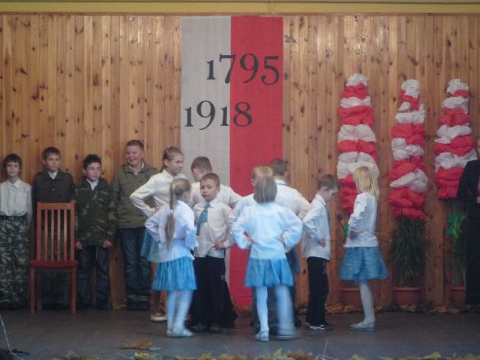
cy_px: 180
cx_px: 240
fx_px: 1484
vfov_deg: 13.8
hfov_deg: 18.4
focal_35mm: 107
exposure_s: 1/8
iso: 400
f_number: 5.8
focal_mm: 18.6
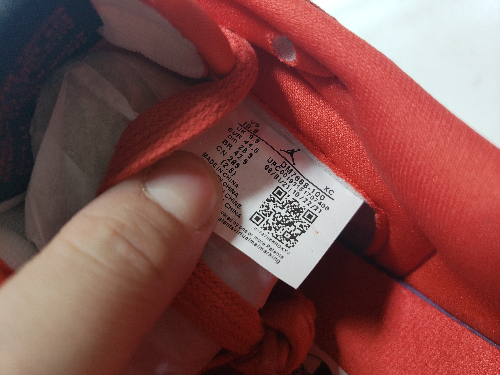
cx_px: 250
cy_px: 188
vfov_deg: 53.1
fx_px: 376
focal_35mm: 26
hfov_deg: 67.3
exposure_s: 1/167
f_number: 1.5
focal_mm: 4.3
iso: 50
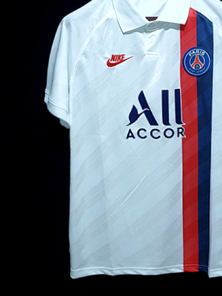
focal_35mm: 52
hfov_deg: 27.8
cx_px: 152
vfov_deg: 36.5
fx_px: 445
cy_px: 104
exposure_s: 1/30
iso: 200
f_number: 1.5
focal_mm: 4.3
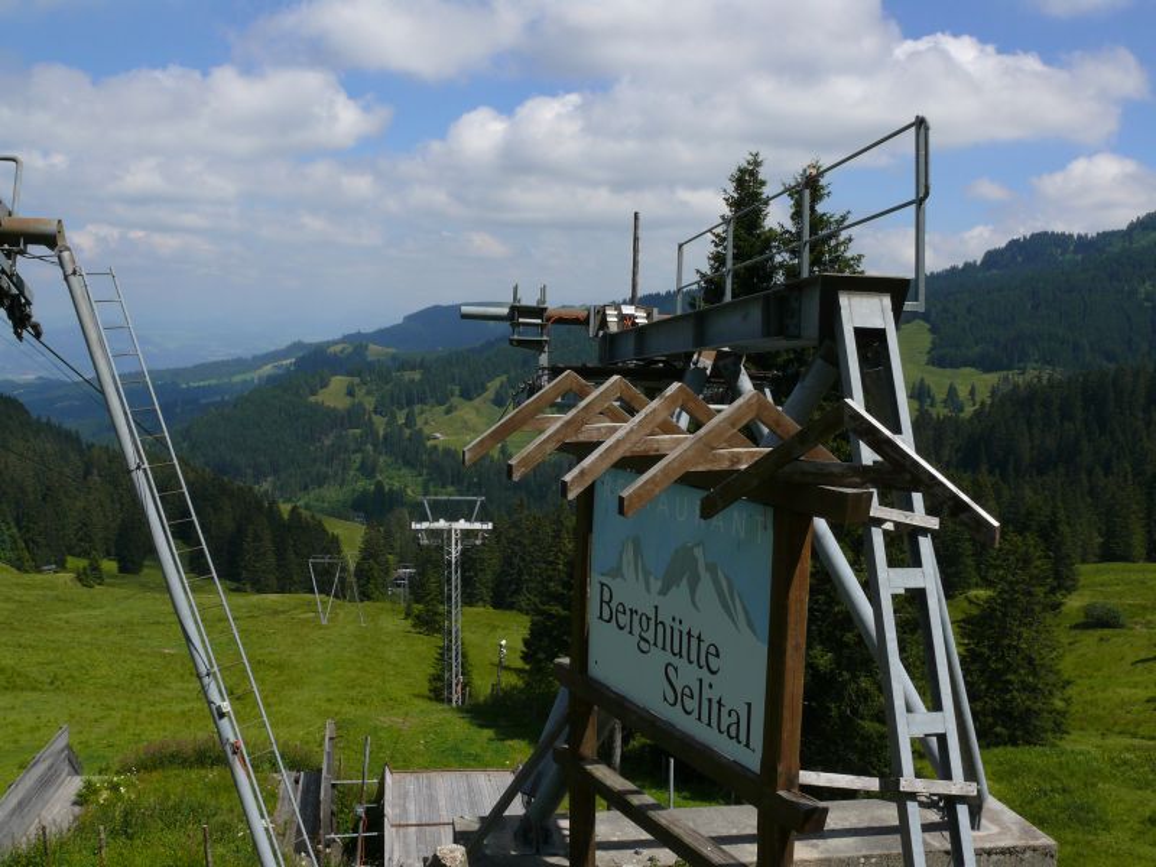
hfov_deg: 52.6
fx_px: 1169
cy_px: 434
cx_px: 578
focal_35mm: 35
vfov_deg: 40.7
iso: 100
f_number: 8
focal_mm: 7.4
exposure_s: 1/400
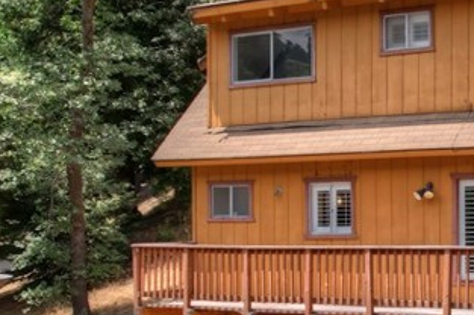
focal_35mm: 72
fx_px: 947
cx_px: 544
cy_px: 238
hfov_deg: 25.7
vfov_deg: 18.8
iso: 100
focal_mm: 8.4
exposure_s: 1/1600
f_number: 2.8
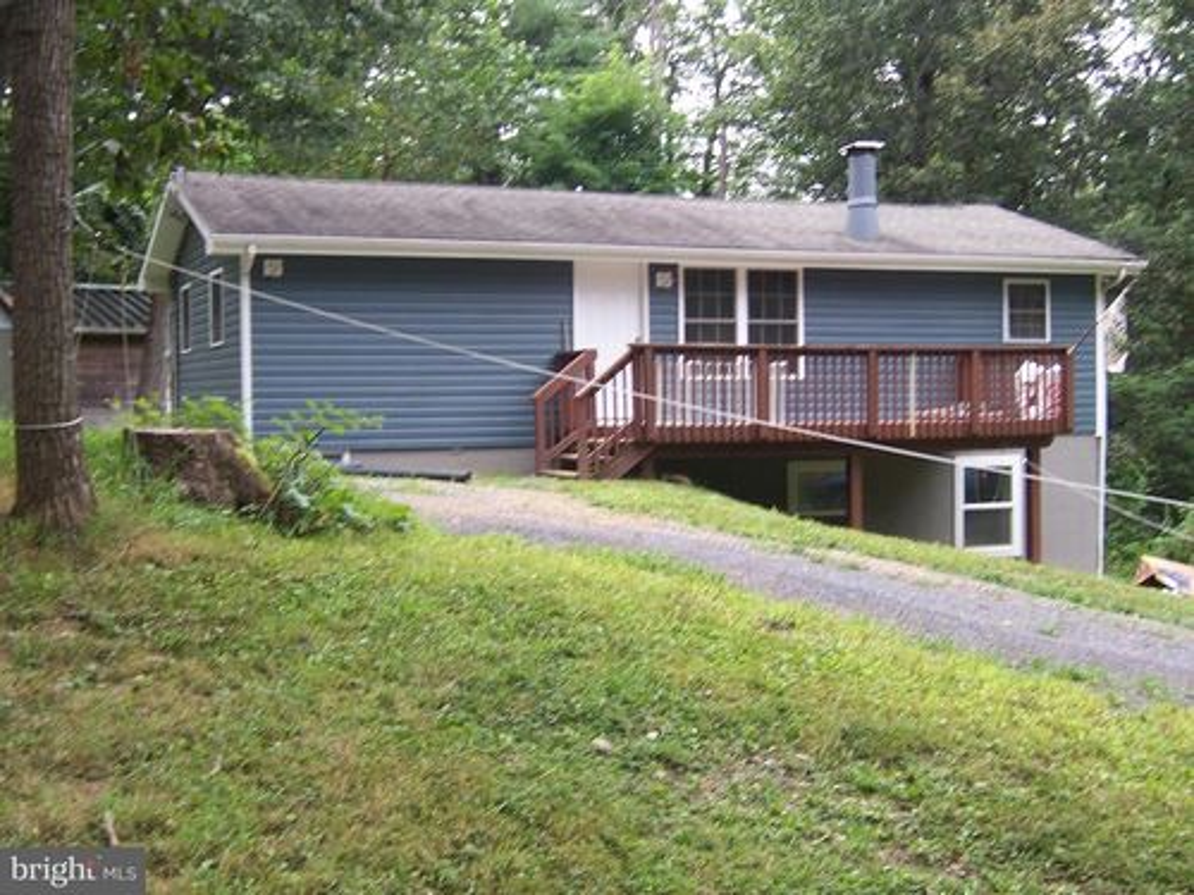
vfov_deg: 29.7
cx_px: 597
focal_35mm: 49
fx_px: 1690
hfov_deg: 38.9
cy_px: 448
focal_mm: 8.2
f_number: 3.4
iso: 80
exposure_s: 1/90
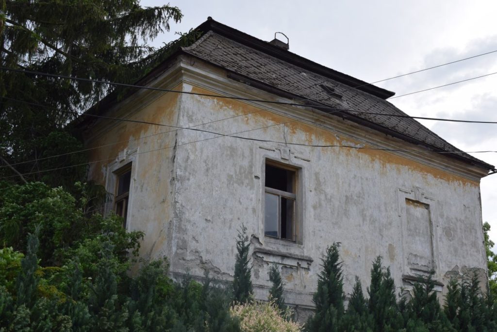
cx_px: 248
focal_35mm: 46
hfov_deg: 42.3
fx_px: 642
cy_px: 166
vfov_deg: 29.0
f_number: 9
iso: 200
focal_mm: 31
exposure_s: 1/320
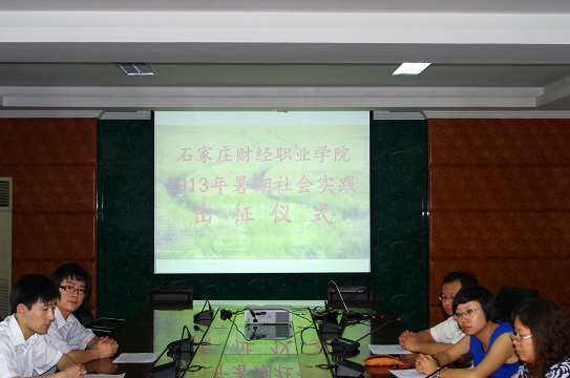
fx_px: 822
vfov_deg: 25.9
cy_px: 189
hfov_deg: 38.2
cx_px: 285
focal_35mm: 52
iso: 1600
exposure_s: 1/180
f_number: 8
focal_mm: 35
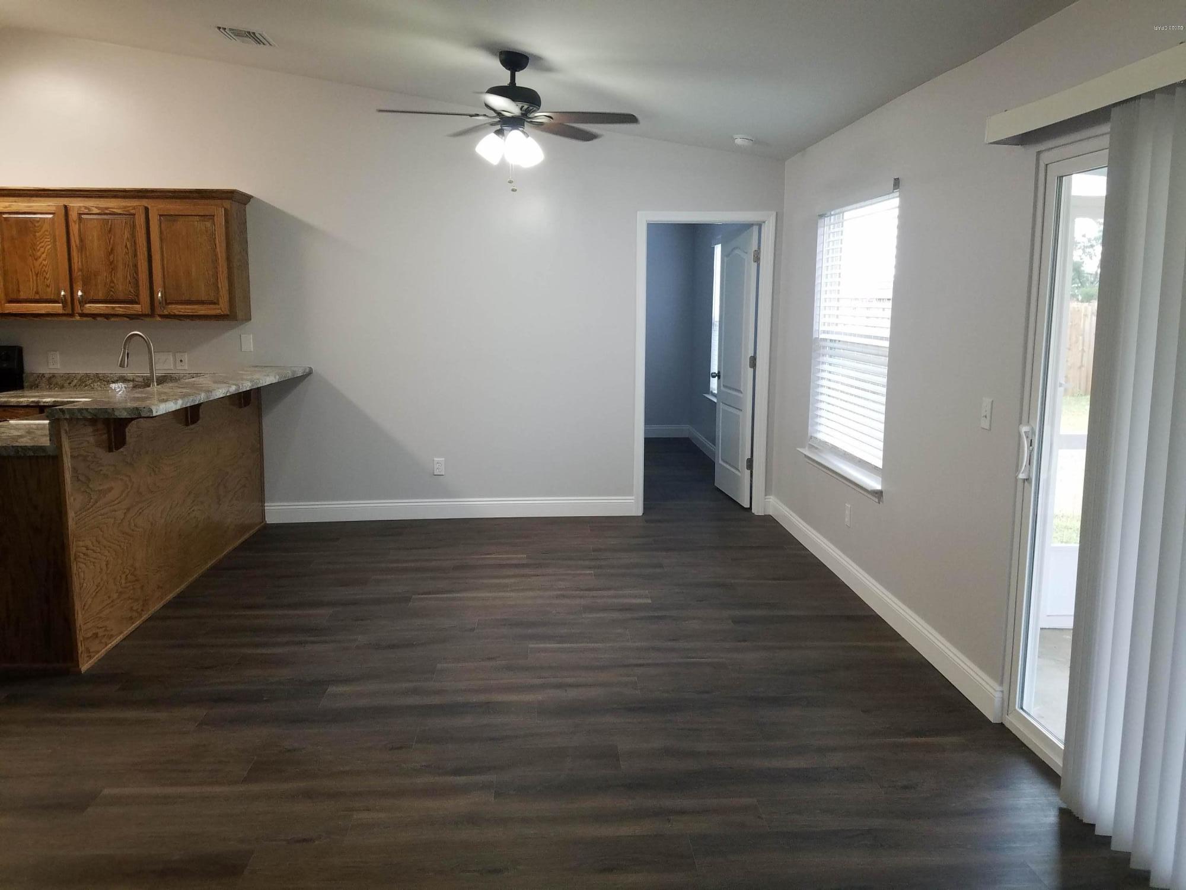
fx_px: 891
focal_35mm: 26
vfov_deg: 53.1
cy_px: 445
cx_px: 593
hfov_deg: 67.3
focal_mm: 4.2
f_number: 1.7
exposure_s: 1/60
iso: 125
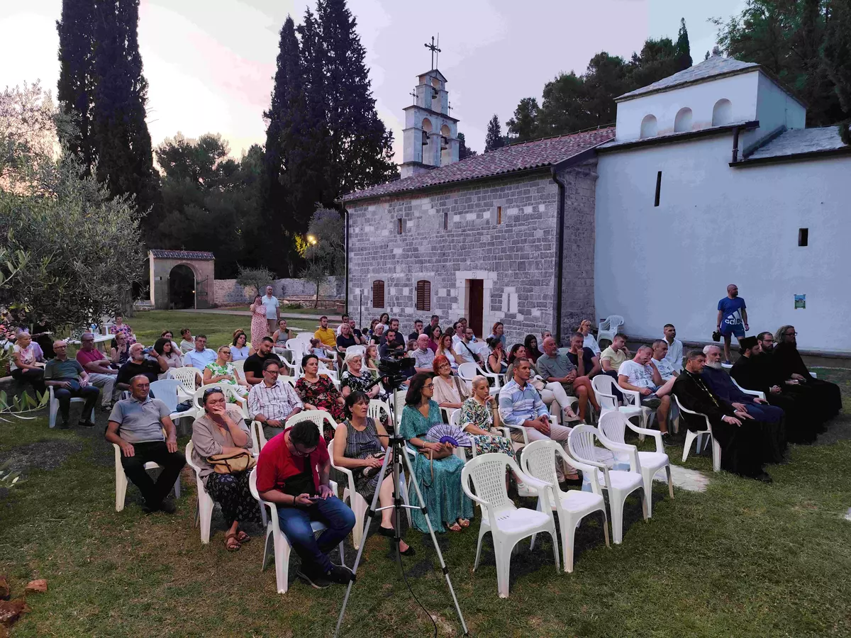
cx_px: 426
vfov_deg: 58.9
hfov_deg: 73.9
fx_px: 565
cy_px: 319
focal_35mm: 23
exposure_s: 1/33.3
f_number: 1.65
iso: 250
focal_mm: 6.14
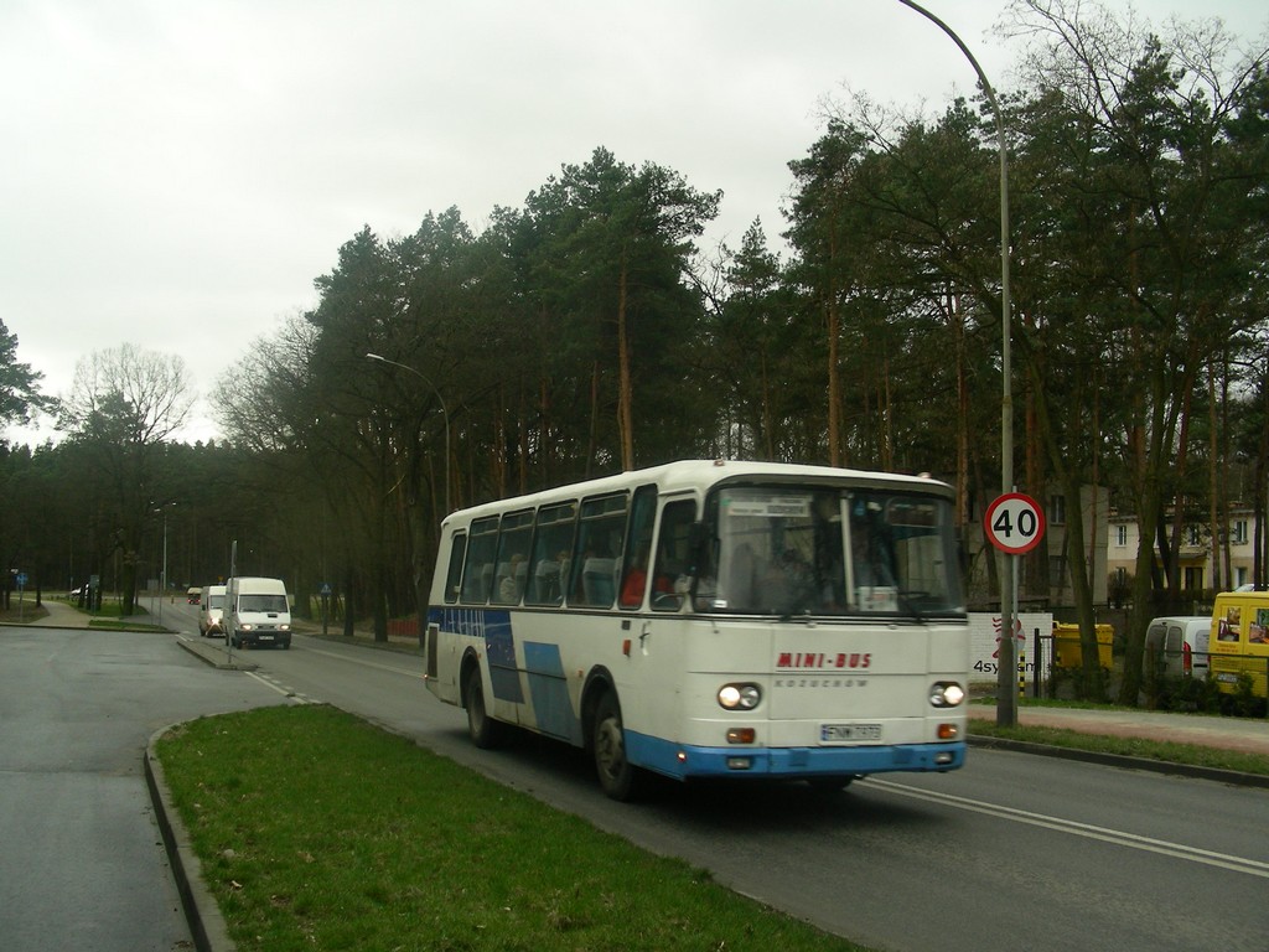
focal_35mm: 38
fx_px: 1393
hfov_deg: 49.0
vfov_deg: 37.7
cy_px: 476
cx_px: 634
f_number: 4
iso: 50
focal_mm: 6.3
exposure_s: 1/167
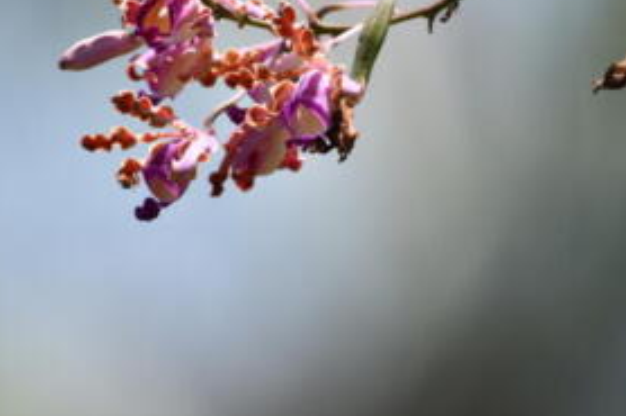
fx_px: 28083
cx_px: 144
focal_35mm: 1616
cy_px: 51
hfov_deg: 1.3
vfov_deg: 0.8
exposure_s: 1/320
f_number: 6.3
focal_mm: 600
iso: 100
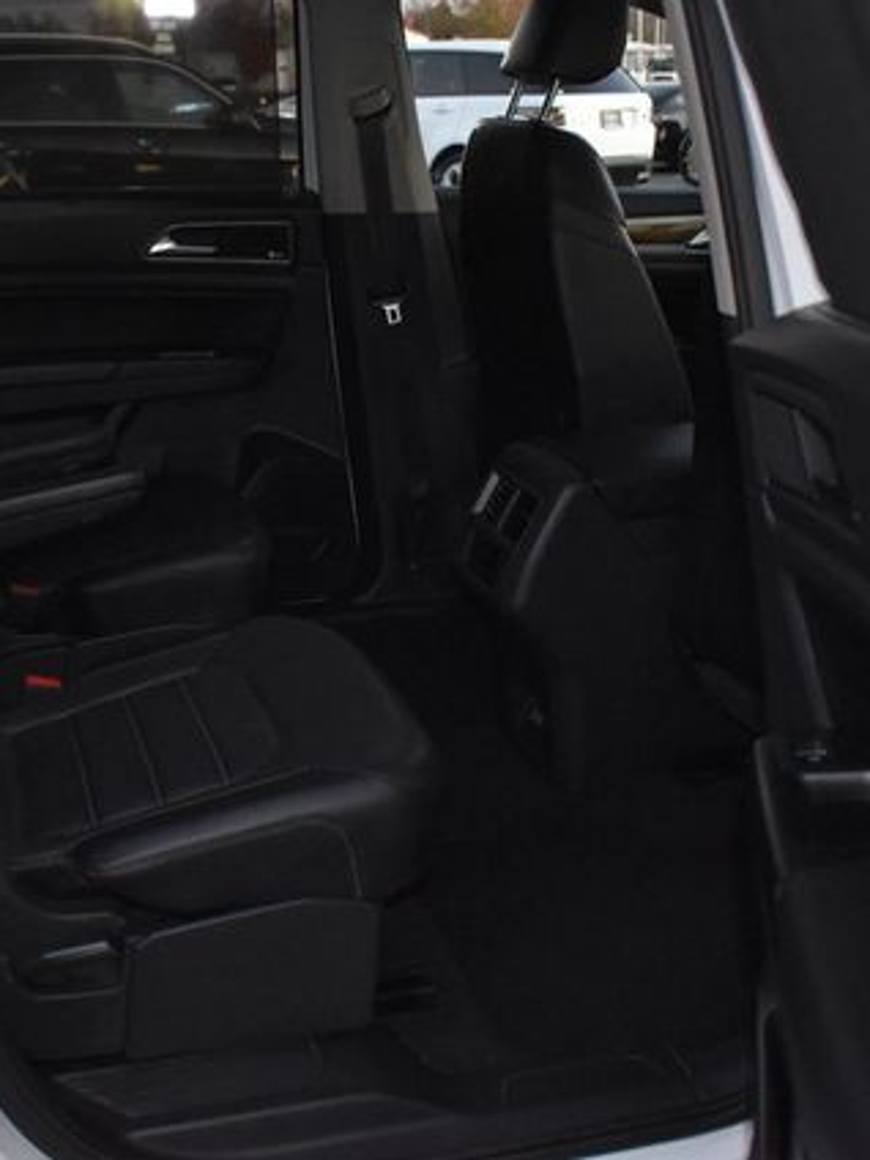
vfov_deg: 41.5
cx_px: 301
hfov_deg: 31.5
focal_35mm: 46
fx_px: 1532
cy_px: 580
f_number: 3.8
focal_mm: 21
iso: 3200
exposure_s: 1/60
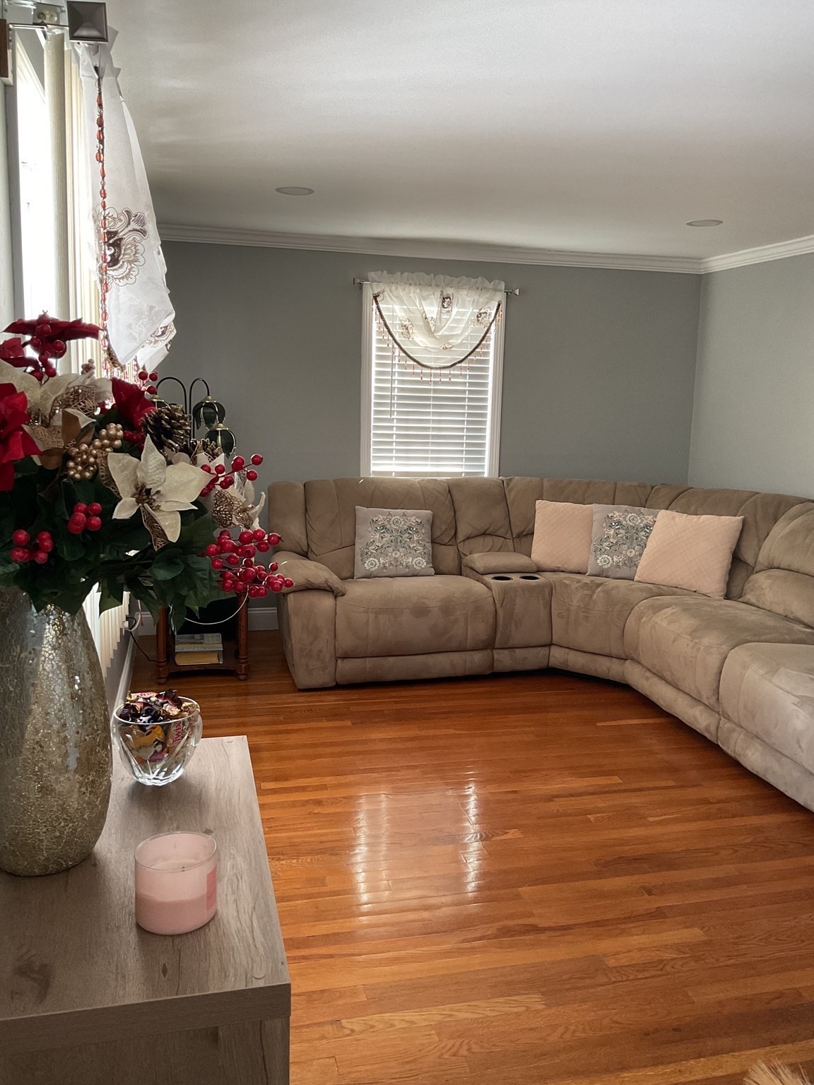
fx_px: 909
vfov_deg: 61.7
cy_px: 542
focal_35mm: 29
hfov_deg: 48.2
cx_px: 407
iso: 100
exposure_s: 1/60
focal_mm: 3
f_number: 1.8
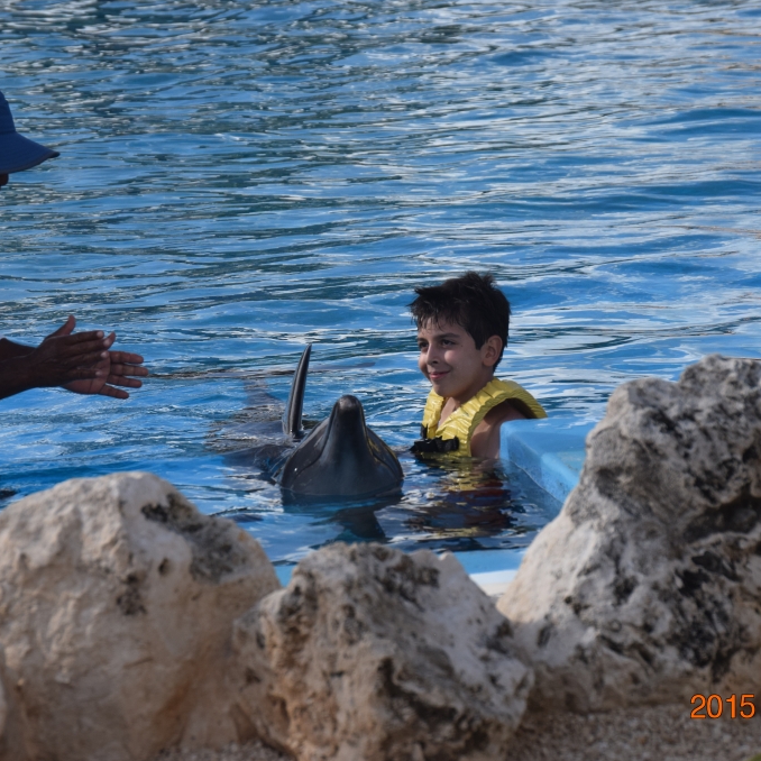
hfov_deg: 7.6
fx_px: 5745
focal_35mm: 231
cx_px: 388
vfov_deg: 7.6
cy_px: 382
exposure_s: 1/1600
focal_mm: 120
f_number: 6.3
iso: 400
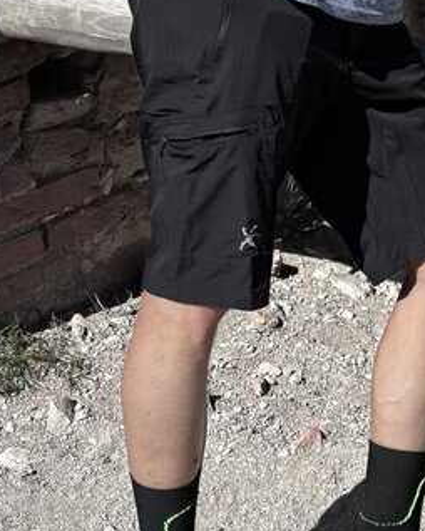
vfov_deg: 19.3
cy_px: -10
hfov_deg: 15.4
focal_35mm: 96
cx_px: 529
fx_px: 1508
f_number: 1.6
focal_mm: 5.96
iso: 50
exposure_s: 1/3413
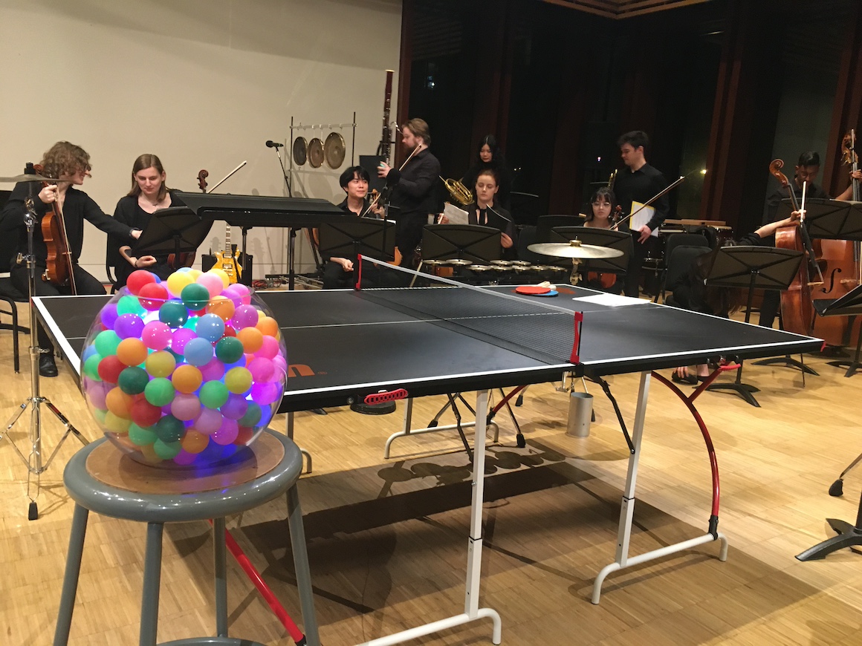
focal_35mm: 29
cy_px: 323
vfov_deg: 48.2
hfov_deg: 61.7
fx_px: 722
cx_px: 431
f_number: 2.2
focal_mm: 4.15
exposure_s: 1/24
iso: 200
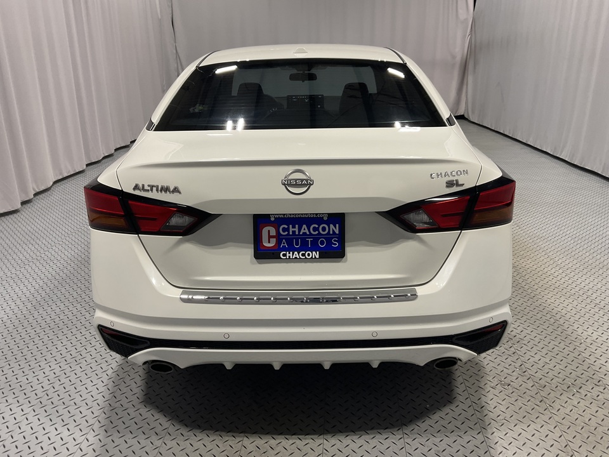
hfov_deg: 61.7
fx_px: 510
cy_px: 228
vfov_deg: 48.2
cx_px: 304
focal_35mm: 29
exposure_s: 1/60
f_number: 1.8
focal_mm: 3
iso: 32
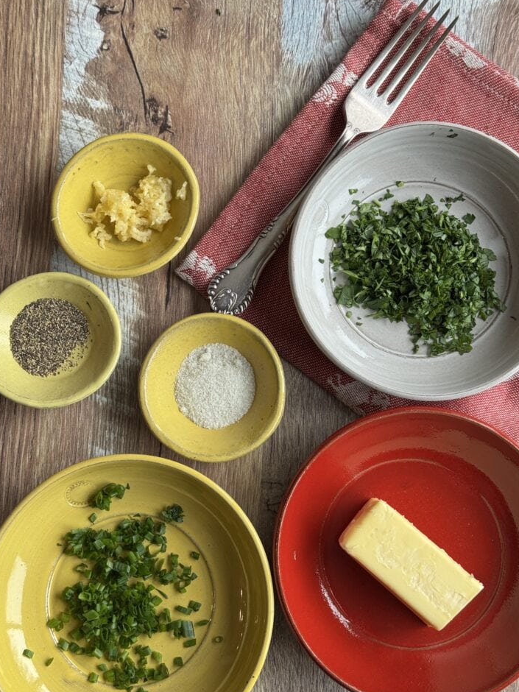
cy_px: 345
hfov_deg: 29.7
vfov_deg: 38.9
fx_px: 980
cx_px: 260
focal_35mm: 49
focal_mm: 6.76
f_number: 1.78
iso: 100
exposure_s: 1/75
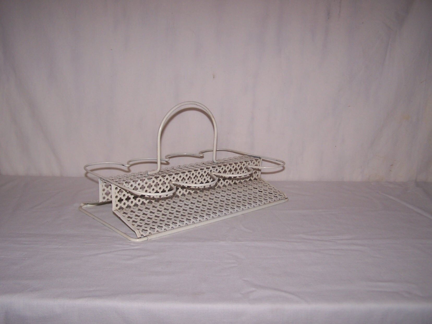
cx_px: 216
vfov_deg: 37.7
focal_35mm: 38
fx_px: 474
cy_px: 162
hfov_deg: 49.0
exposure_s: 1/60
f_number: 2.8
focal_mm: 6.3
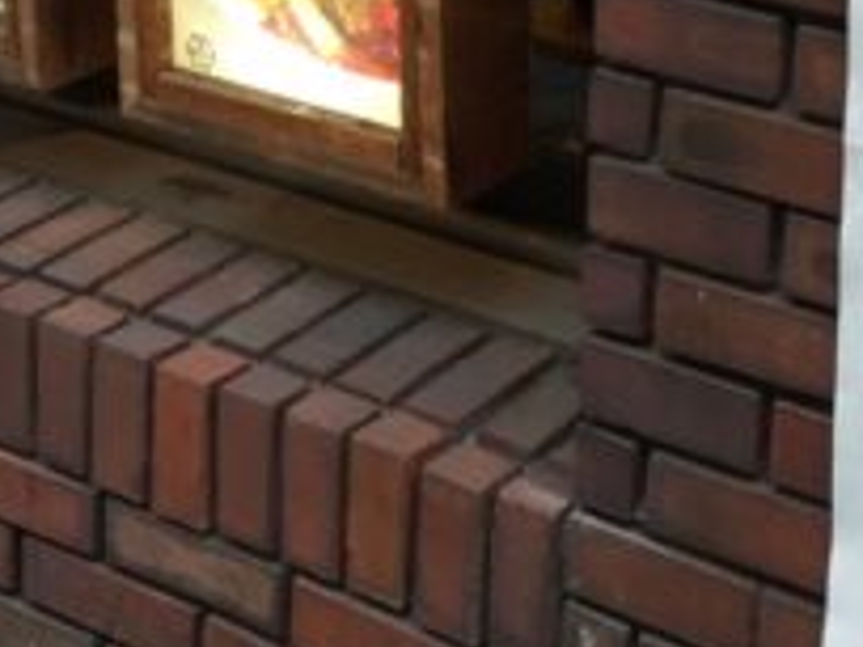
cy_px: -372
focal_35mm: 98
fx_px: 2443
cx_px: 702
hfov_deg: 19.8
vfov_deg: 14.0
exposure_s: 1/60
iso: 32
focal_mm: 4.15
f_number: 2.2
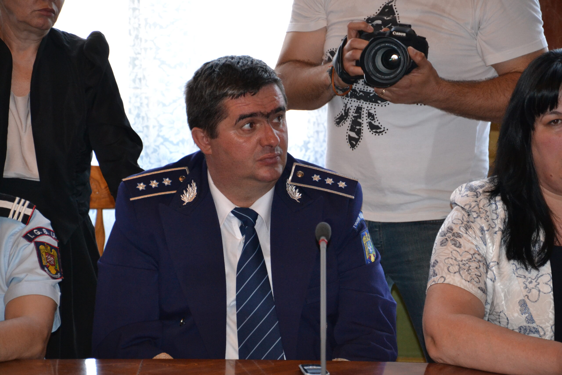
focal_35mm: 147
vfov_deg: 9.3
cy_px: 188
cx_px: 281
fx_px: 2295
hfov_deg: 14.0
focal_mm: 98
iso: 1800
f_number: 5.6
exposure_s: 1/60
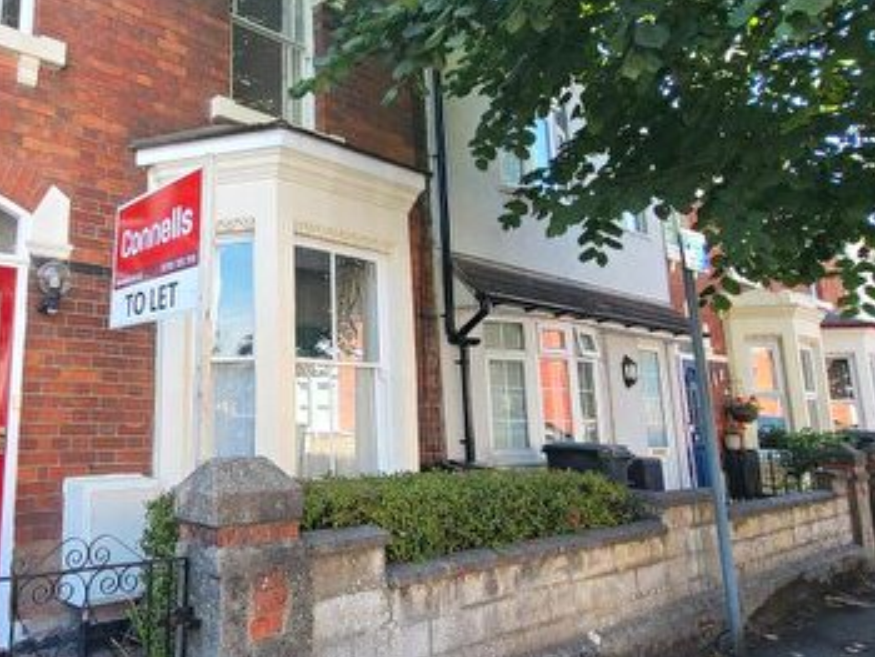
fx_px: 658
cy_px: 284
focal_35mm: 26
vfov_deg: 52.9
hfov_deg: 61.6
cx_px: 172
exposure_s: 1/100
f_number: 2.2
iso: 32
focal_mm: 1.74
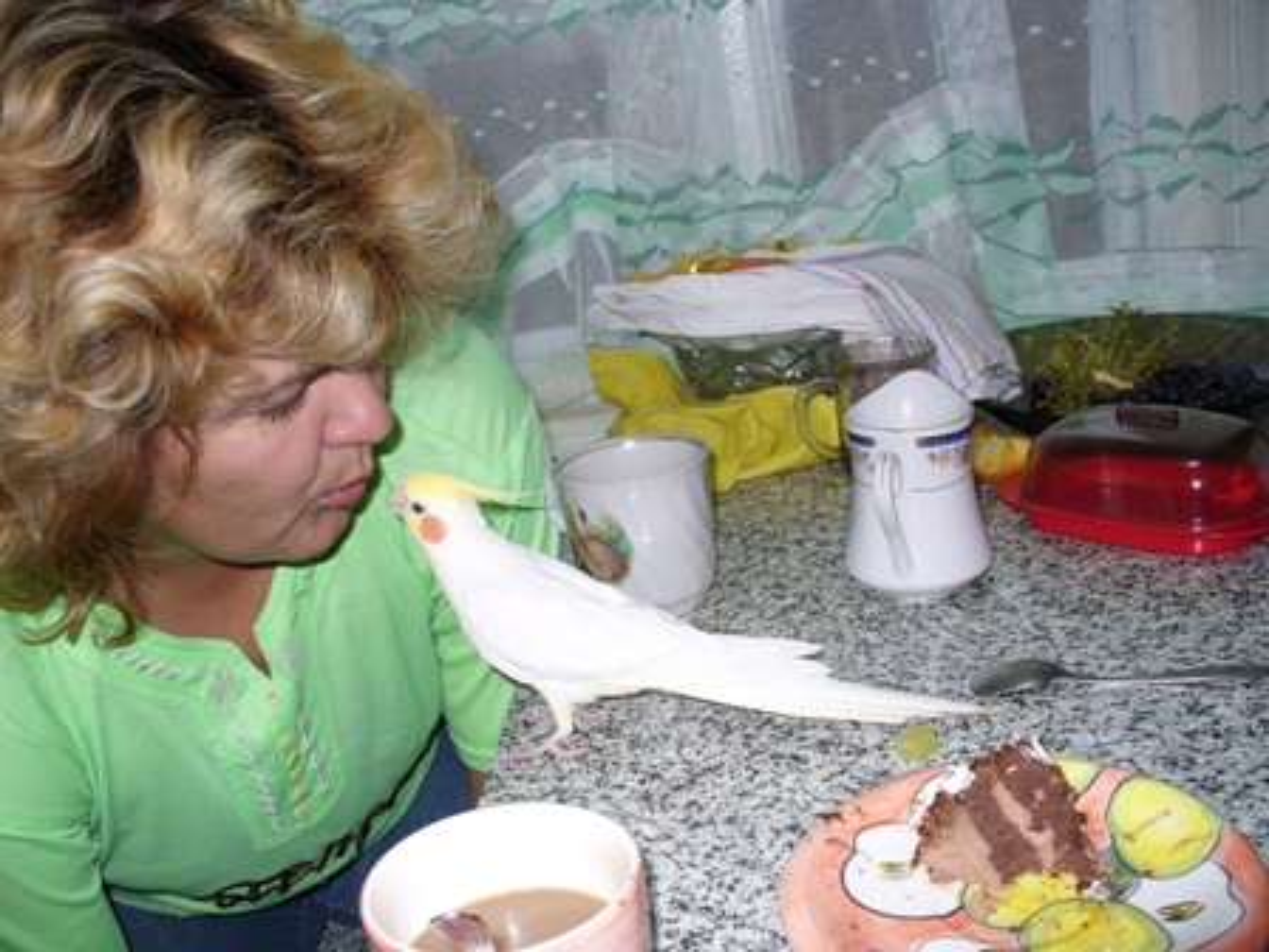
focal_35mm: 37
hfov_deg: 50.1
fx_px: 1356
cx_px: 634
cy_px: 476
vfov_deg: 38.7
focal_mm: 6.1
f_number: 2.8
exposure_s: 1/30
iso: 100
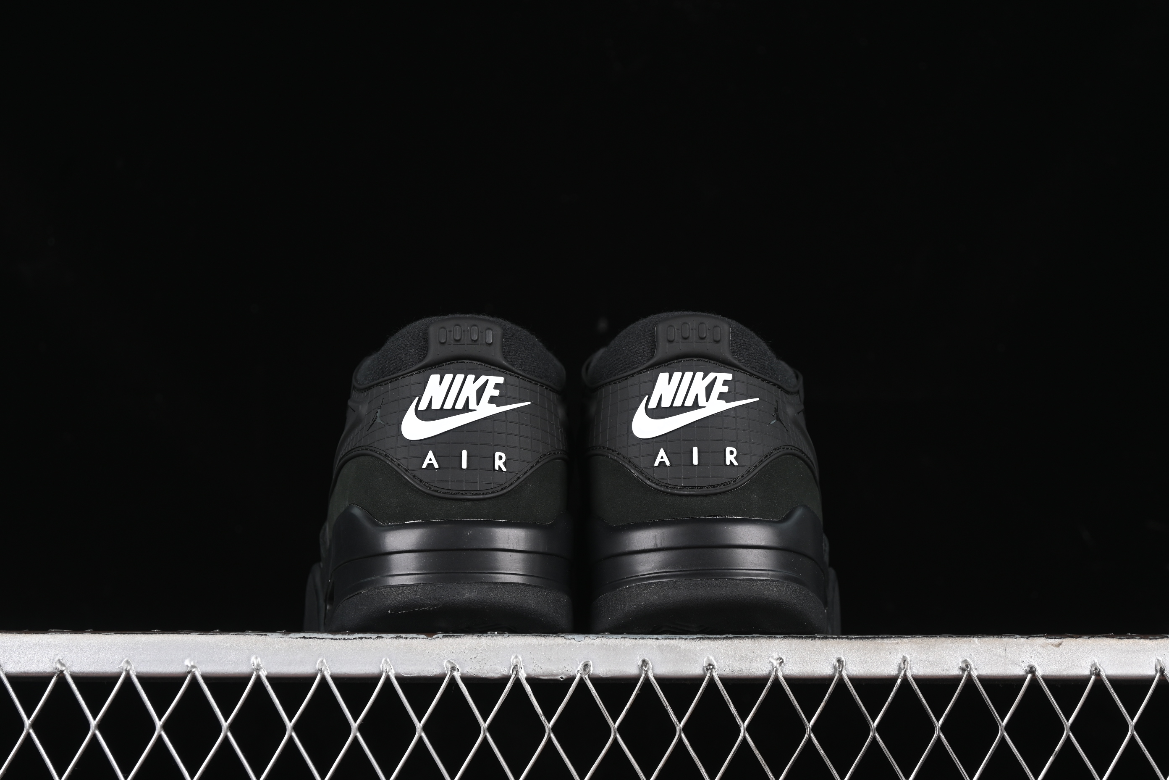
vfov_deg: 18.2
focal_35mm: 75
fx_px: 2435
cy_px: 390
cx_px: 584
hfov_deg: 27.0
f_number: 6.3
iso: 160
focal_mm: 50
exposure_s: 1/50
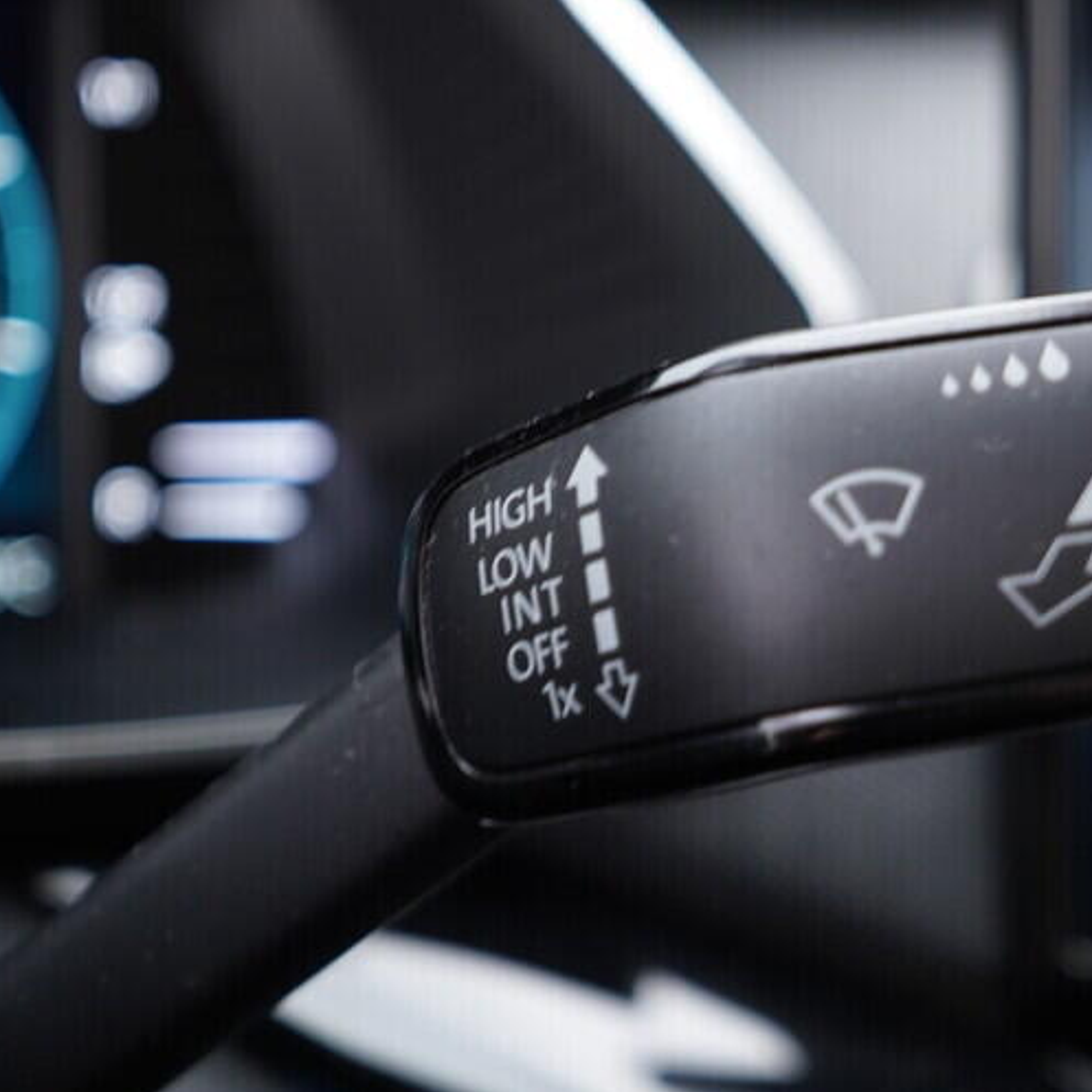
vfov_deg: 27.2
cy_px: 660
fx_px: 2248
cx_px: 721
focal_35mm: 63
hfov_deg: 27.1
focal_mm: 24
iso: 320
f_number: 2.8
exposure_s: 1/40
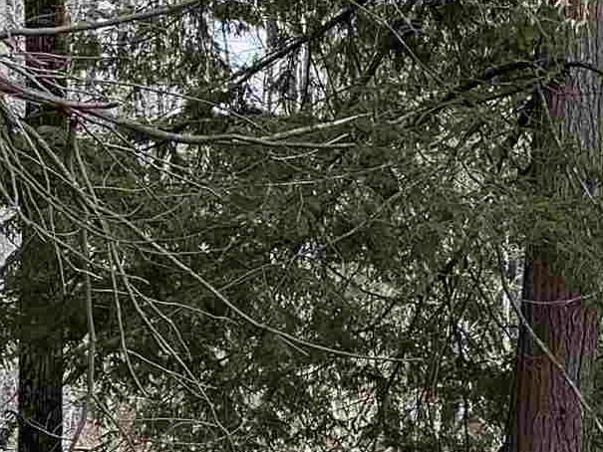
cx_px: 628
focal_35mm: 132
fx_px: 2300
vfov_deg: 11.2
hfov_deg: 14.7
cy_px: 387
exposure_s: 1/997
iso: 64
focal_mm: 5.1
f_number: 1.6
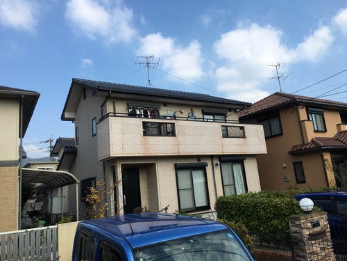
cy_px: 130
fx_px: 291
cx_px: 174
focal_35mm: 29
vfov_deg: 48.2
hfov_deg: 61.7
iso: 25
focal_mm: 4.15
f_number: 2.2
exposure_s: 1/1166
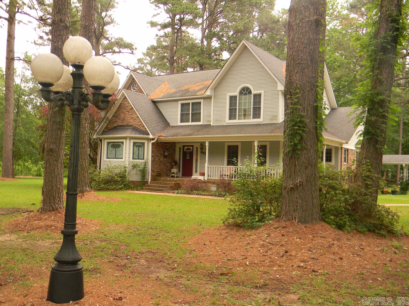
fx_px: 425
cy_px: 153
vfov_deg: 39.7
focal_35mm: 36
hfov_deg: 51.4
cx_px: 204
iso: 80
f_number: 3.7
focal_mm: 6.4
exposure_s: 1/80
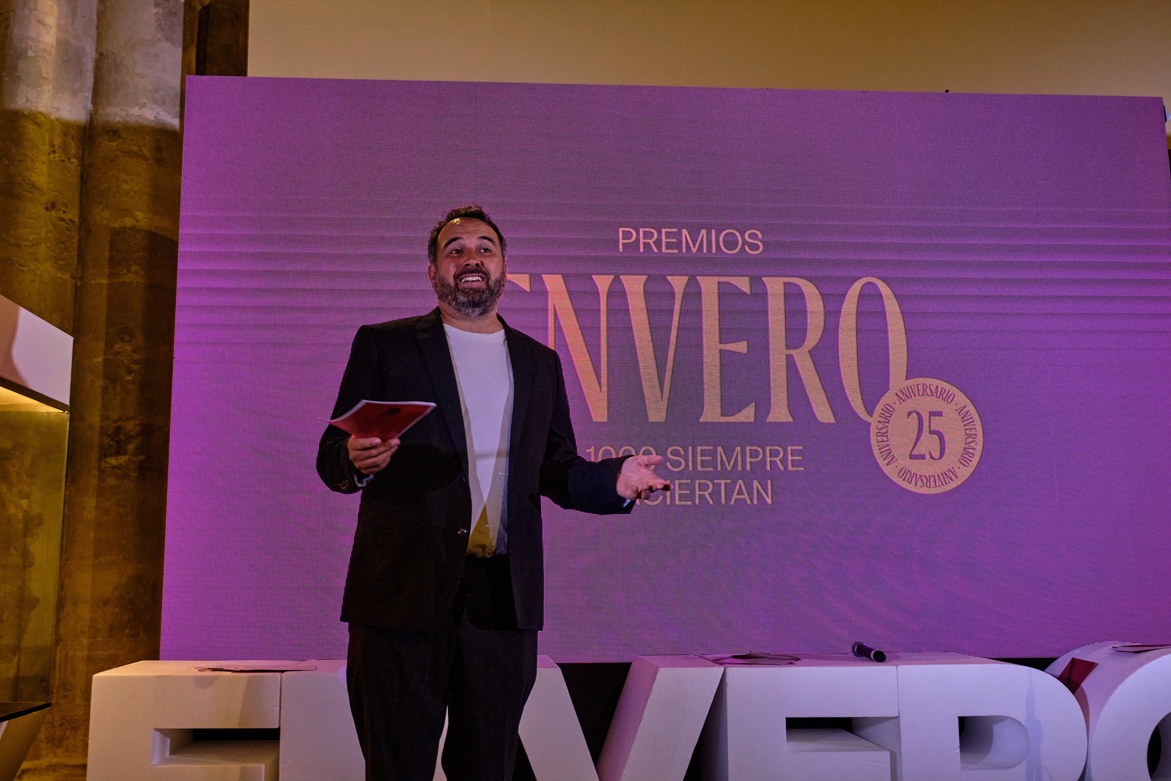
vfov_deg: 36.9
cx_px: 586
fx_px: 1171
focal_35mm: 36
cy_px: 390
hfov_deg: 53.1
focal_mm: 24
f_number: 4
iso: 2000
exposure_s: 1/100
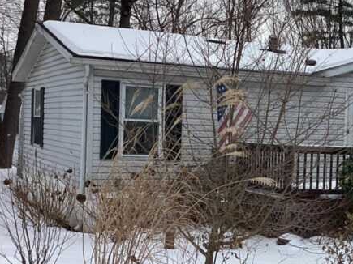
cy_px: 154
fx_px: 744
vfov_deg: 20.1
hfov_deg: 24.5
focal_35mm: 73
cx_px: 407
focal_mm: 3.3
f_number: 2.4
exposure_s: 1/586
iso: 25
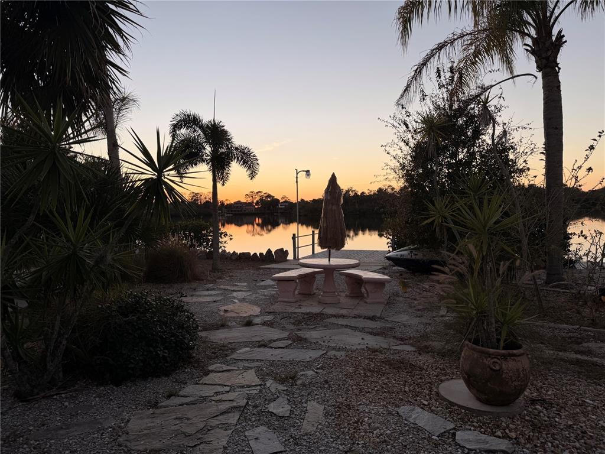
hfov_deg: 71.6
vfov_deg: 56.8
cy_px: 227
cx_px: 302
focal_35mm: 24
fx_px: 419
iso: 80
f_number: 1.78
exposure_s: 1/571
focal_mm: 6.76
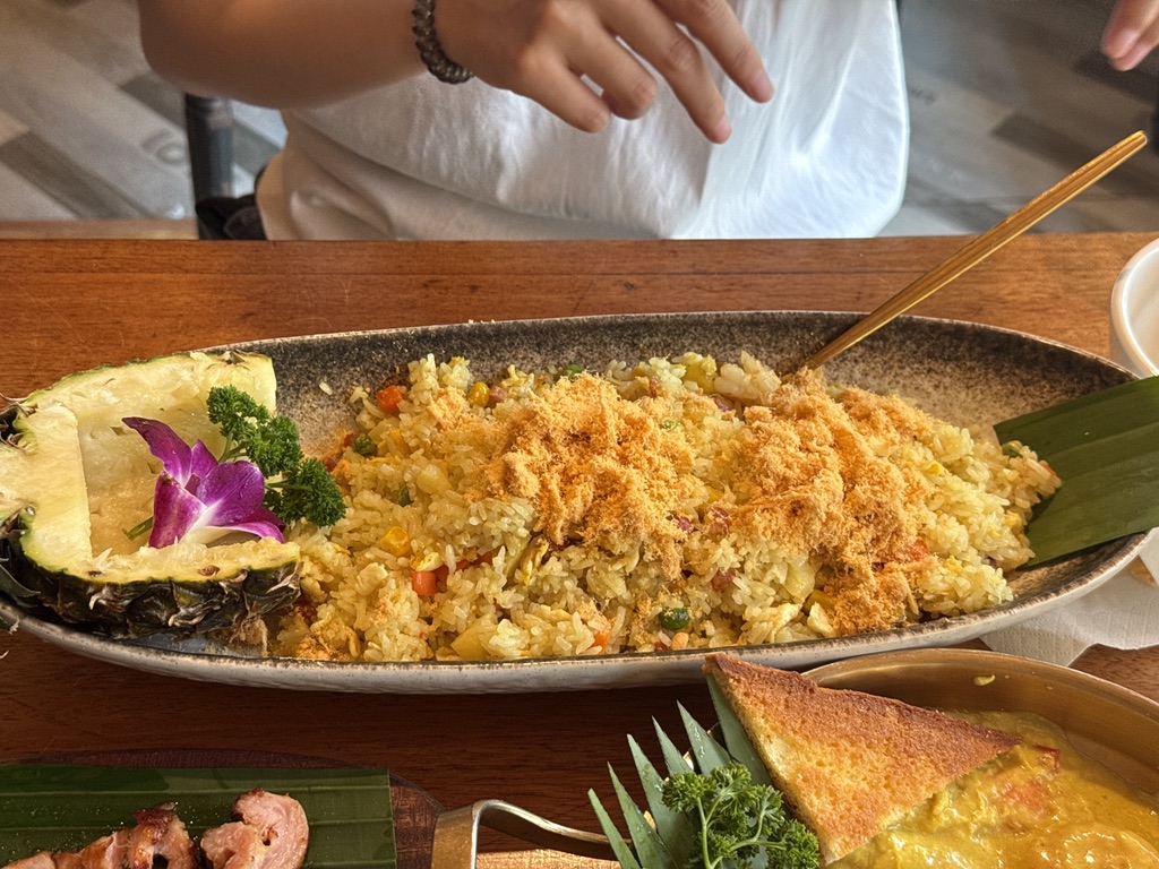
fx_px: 1607
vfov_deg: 30.3
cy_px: 434
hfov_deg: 39.7
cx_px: 580
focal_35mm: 48
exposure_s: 1/121
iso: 80
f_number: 1.78
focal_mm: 6.76
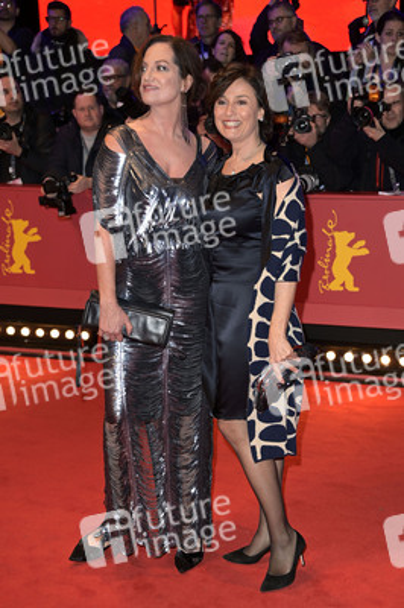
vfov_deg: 32.4
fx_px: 1045
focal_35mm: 62
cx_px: 202
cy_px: 304
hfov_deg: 21.9
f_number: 5
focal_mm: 62
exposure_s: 1/200
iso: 800
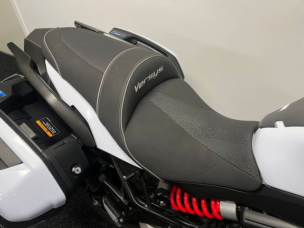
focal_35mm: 26
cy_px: 114
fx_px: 228
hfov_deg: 67.3
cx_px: 152
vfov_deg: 53.1
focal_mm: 5.1
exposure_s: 1/50
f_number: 1.6
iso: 100
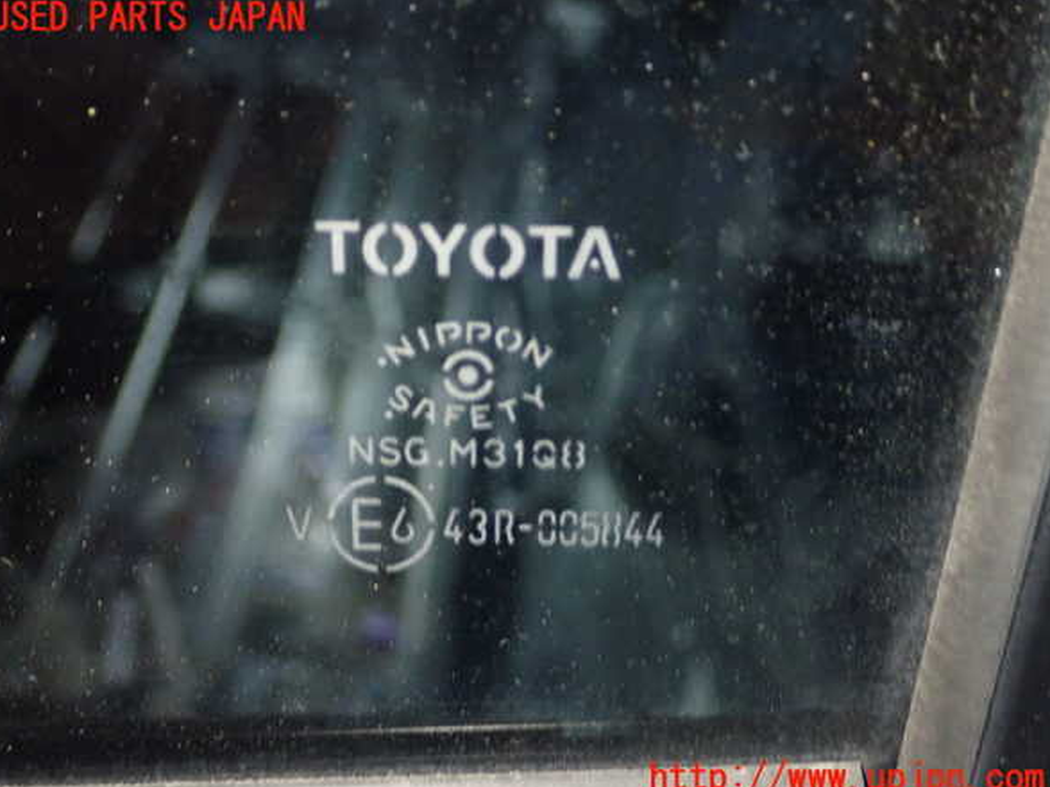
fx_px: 1425
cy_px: 399
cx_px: 517
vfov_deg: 30.9
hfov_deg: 40.4
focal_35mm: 47
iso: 800
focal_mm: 8.41
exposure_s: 1/15
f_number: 3.1
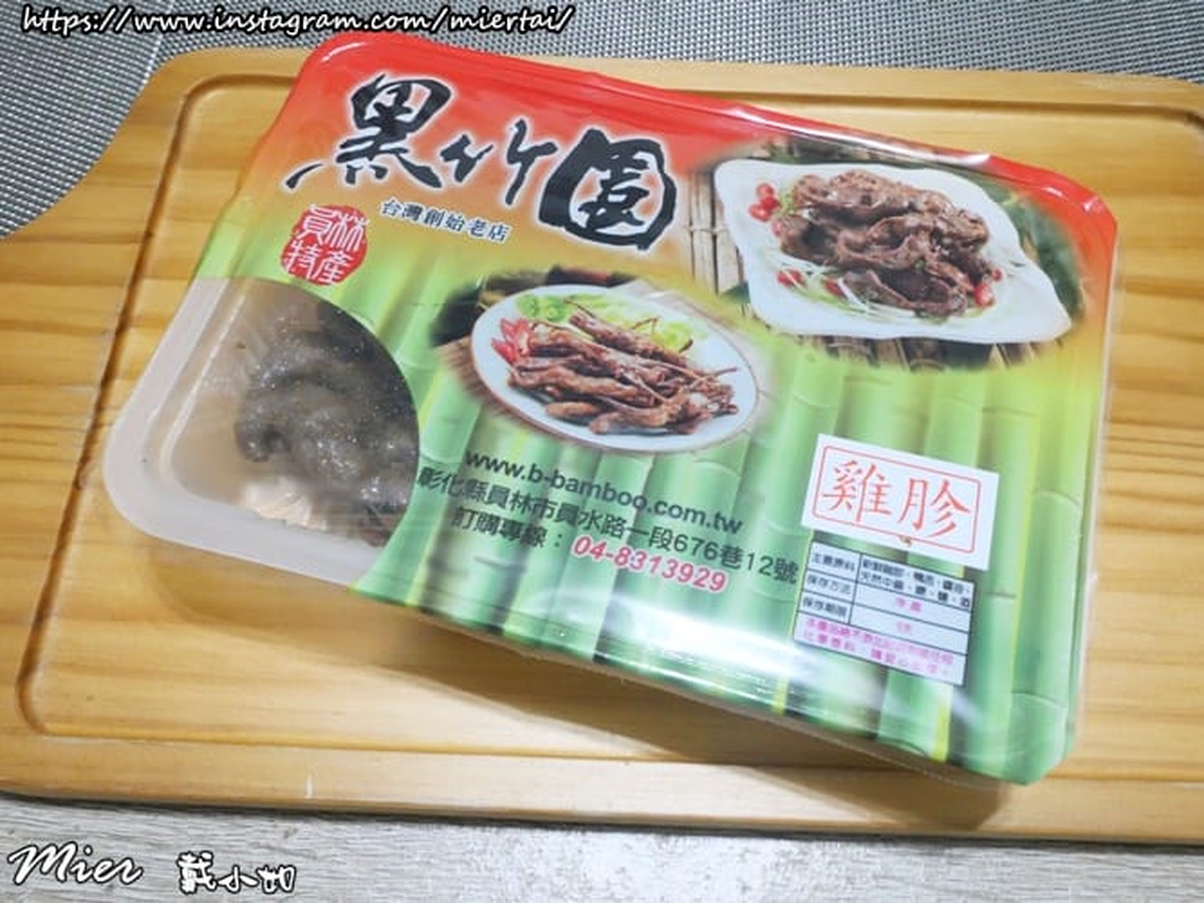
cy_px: 452
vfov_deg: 46.8
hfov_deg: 60.0
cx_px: 602
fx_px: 1043
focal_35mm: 30
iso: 3200
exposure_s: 1/25
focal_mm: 15
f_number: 10
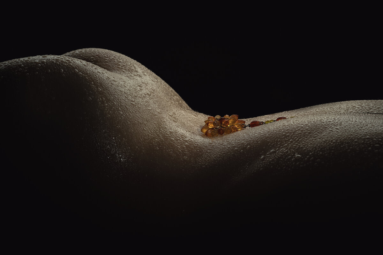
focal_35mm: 60
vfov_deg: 22.6
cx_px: 192
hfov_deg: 33.4
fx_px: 638
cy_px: 128
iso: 64
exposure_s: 1/160
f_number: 10
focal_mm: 60
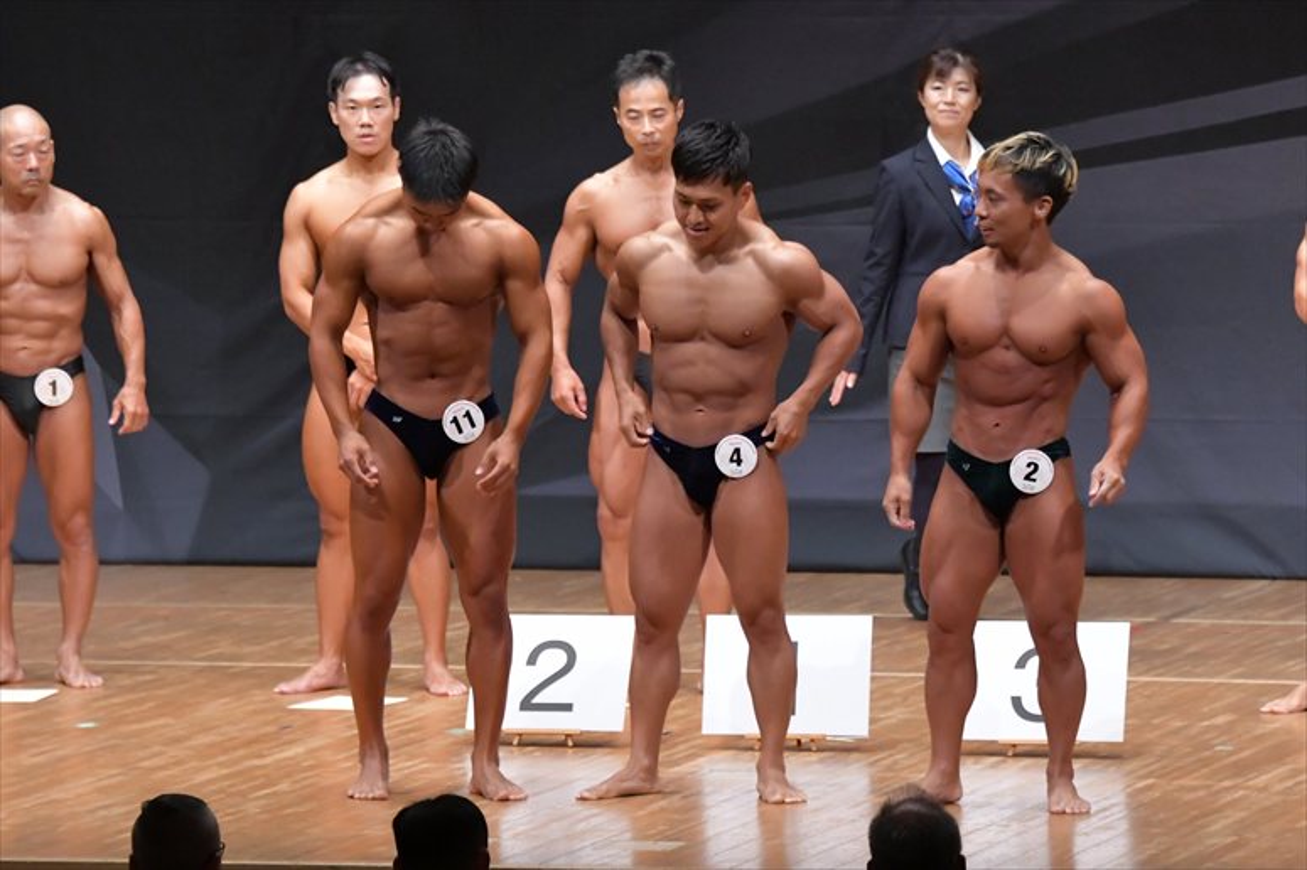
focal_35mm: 255
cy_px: 435
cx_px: 654
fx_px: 9254
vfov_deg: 5.4
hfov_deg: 8.1
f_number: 5.6
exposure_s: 1/400
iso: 8000
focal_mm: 170
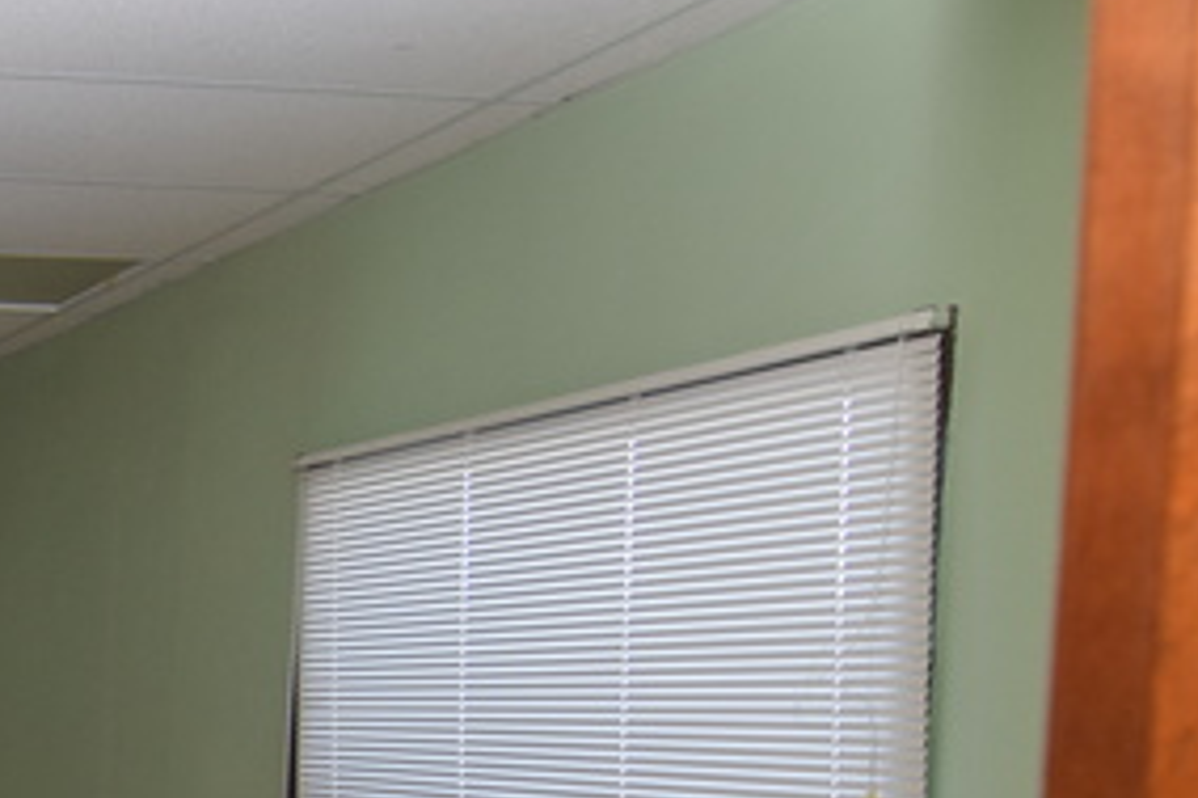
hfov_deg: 27.1
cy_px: 853
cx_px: -612
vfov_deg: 25.0
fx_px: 1681
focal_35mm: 51
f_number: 5
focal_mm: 11
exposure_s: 1/100
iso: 800
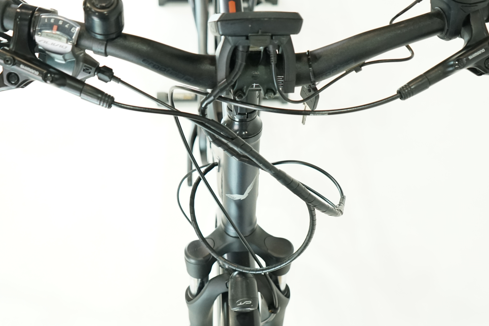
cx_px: 239
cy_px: 203
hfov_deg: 44.5
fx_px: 598
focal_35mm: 44
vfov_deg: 30.4
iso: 2000
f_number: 4.5
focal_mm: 28
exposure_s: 1/200
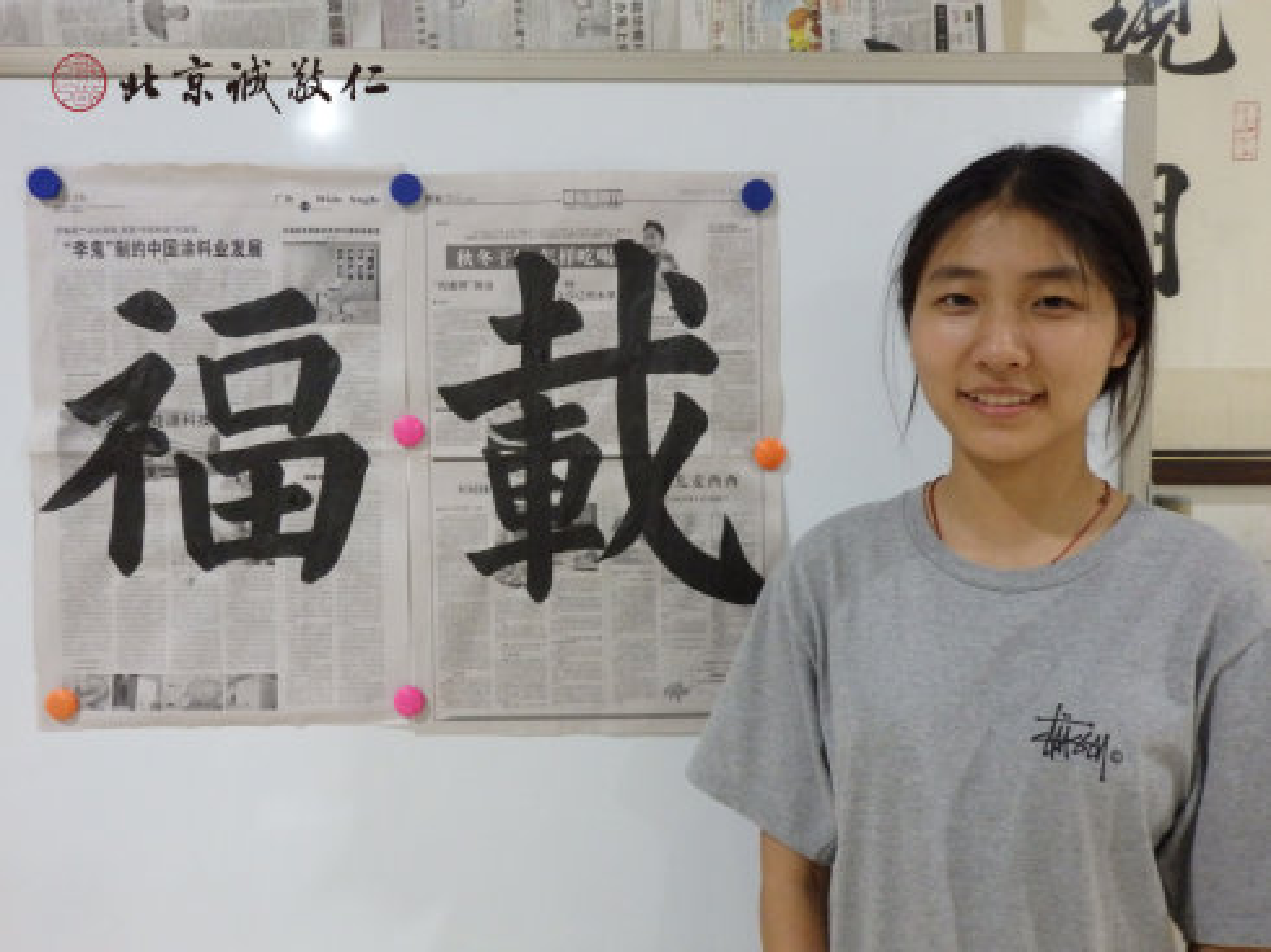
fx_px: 1101
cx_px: 636
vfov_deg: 46.8
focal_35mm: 30
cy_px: 476
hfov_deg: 60.0
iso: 800
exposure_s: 1/25
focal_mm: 5.5
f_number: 3.3
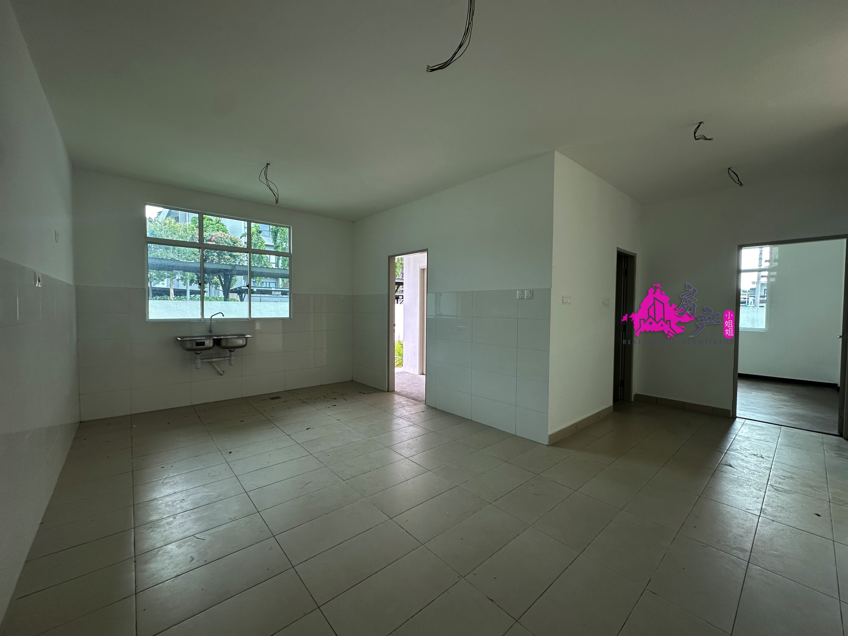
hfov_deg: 102.1
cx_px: 424
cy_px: 318
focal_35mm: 14
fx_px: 343
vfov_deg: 85.7
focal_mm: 2.22
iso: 80
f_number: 2.2
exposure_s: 1/99
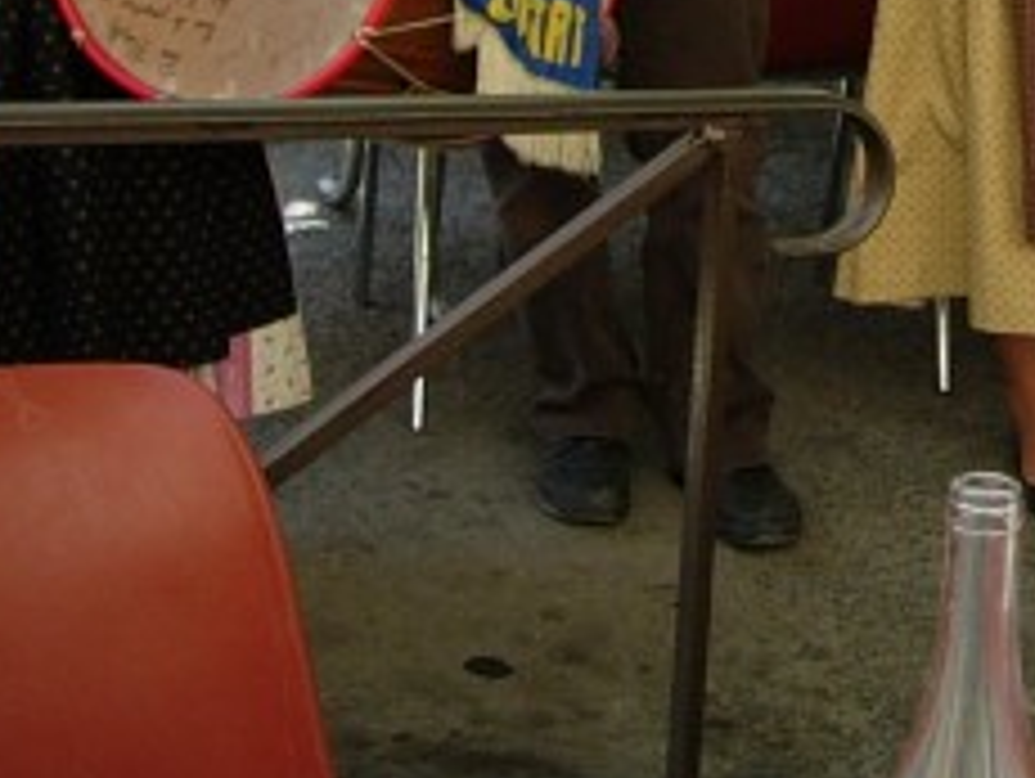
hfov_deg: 14.5
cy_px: -378
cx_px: 1184
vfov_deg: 10.9
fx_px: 3951
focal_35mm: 132
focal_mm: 7.8
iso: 64
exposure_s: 1/215
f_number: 2.8
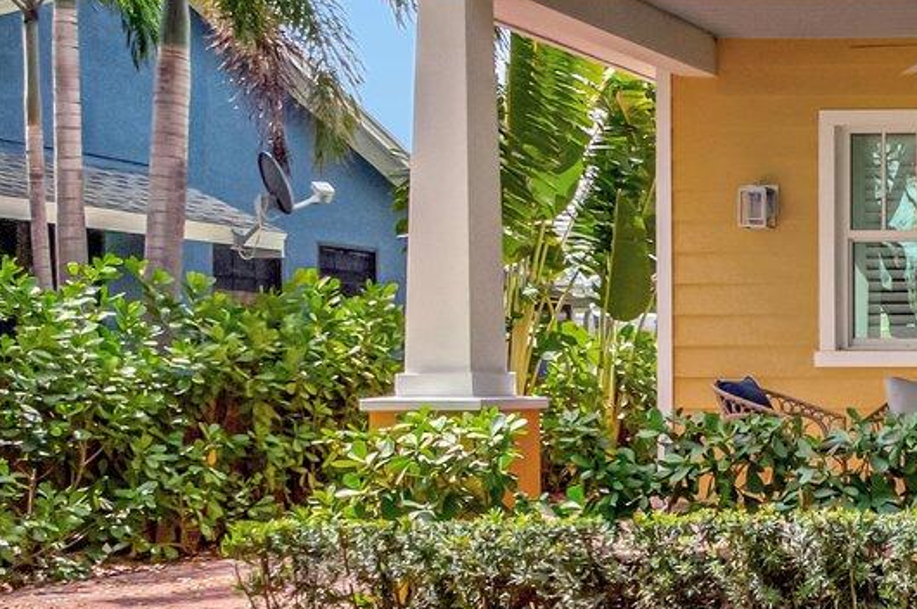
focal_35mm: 58
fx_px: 1476
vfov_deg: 23.3
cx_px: 1405
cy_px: 330
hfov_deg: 25.3
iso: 640
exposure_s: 1/1250
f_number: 8
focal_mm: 10
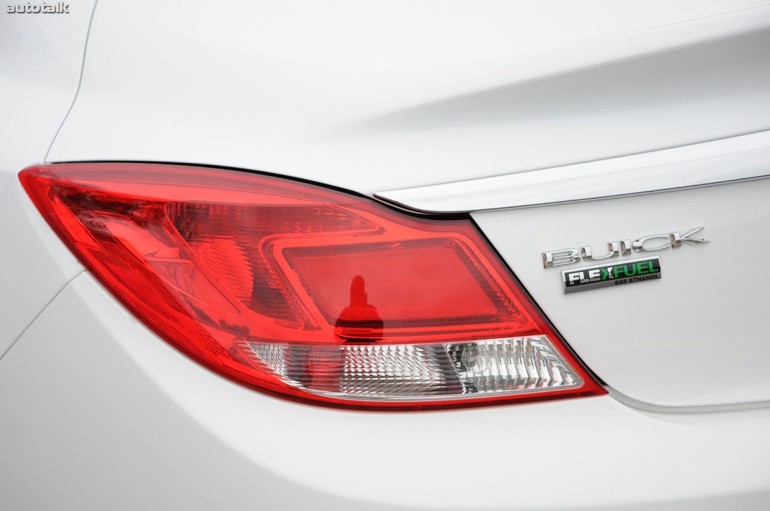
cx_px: 385
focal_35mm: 102
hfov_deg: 20.0
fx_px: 2179
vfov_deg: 13.4
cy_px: 256
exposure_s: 1/1000
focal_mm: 68
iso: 800
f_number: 5.6
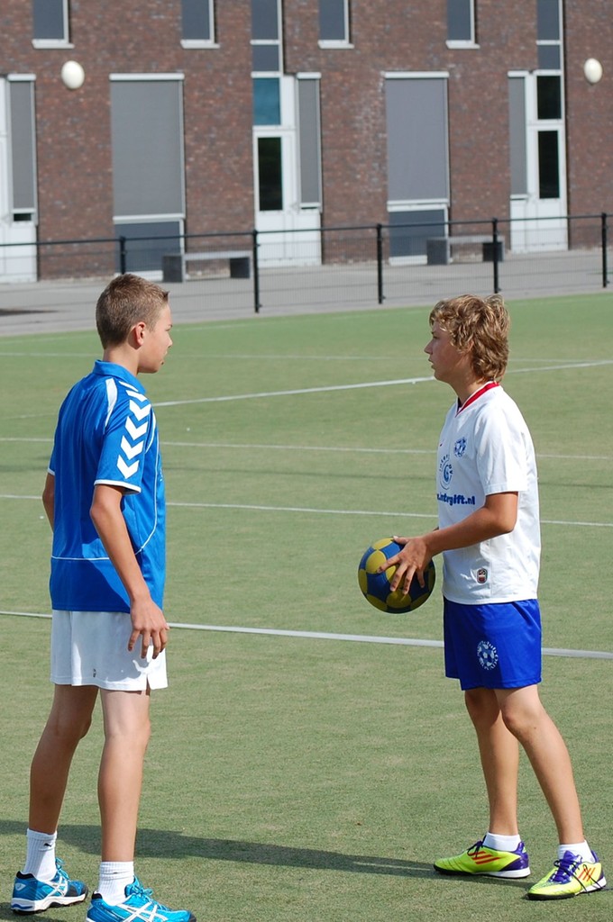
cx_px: 306
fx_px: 2535
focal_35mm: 99
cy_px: 461
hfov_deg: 13.8
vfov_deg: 20.6
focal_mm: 66
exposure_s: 1/640
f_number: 6.3
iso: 200
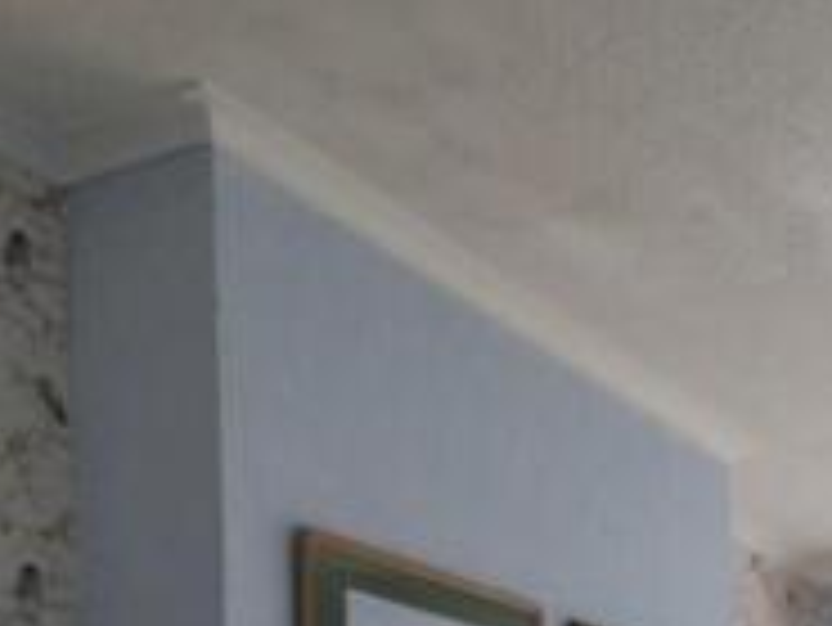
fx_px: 1058
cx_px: 1088
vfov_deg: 24.3
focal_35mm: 44
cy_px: 980
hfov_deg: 32.2
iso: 200
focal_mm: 7
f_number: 4
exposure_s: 1/125
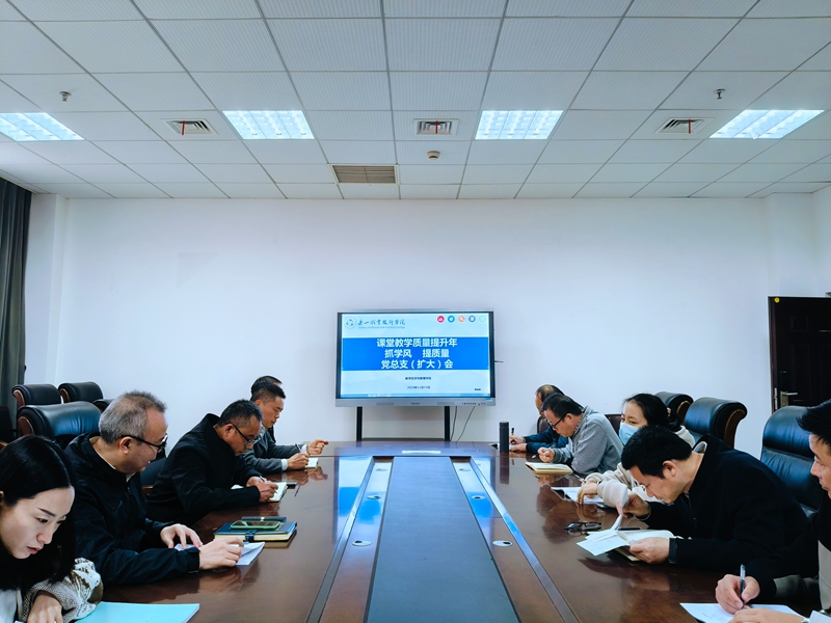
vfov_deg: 53.1
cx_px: 416
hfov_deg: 67.3
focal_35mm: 26
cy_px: 312
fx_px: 624
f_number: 1.8
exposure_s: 1/50.1
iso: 160
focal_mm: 4.84
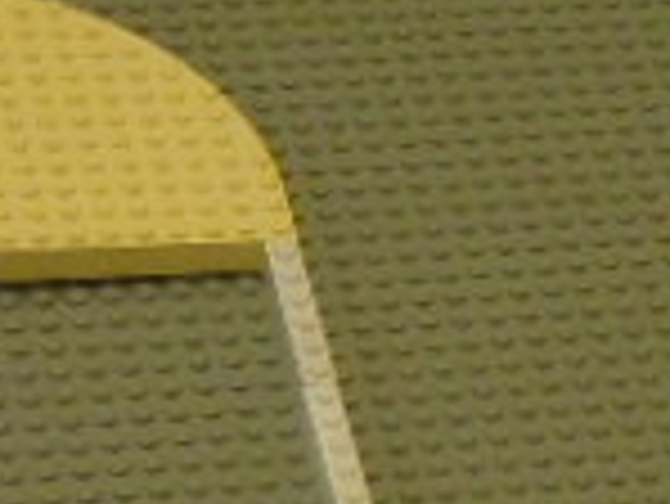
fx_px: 3990
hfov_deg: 9.5
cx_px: 760
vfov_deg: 7.0
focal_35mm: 206
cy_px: 945
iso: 400
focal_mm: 5.4
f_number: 3.5
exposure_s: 1/25
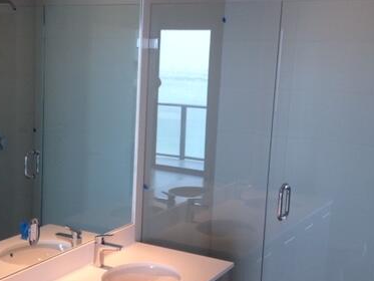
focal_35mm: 60
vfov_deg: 24.4
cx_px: 136
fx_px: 648
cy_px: 160
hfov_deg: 32.0
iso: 50
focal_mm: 4.28
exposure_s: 1/60
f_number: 2.4
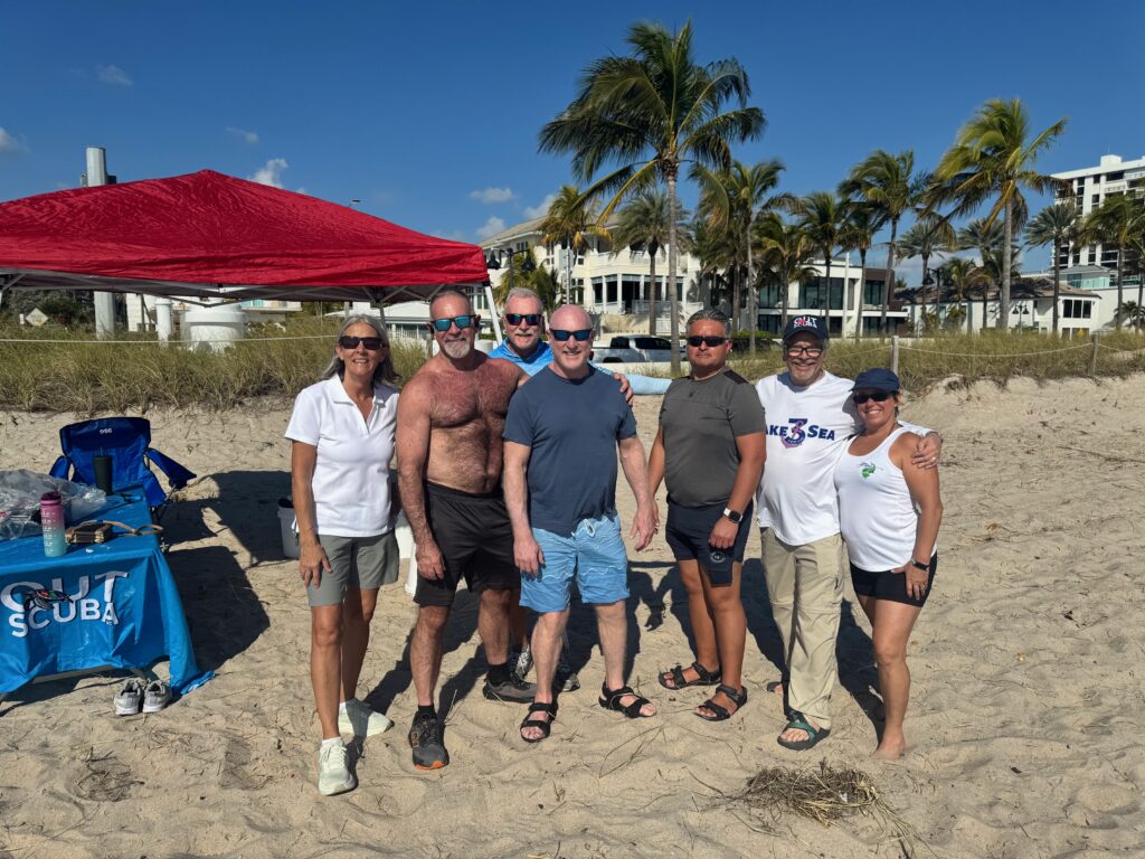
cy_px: 430
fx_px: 794
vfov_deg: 56.8
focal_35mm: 24
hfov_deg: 71.6
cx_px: 572
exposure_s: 1/10417
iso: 80
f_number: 1.78
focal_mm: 6.76
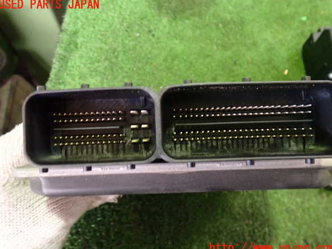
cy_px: 127
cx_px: 167
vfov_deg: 45.4
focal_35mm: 31
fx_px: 297
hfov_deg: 58.4
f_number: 2.3
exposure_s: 1/30
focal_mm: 5.4
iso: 800
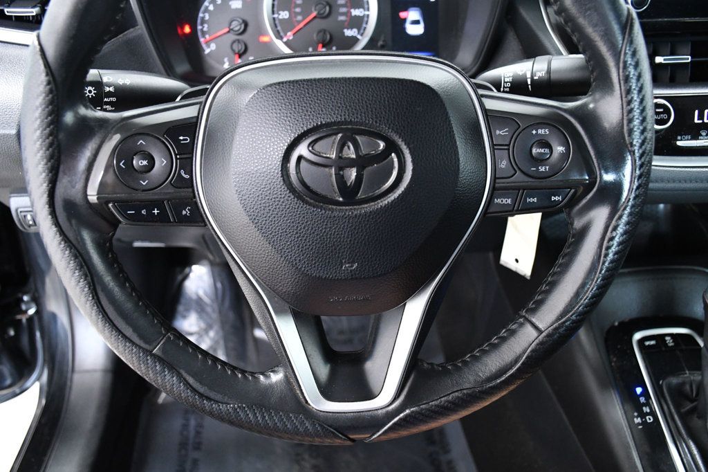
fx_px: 649
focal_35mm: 33
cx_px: 354
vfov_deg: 39.9
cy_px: 236
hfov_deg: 57.2
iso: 2500
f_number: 4.5
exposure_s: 1/80
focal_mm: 22
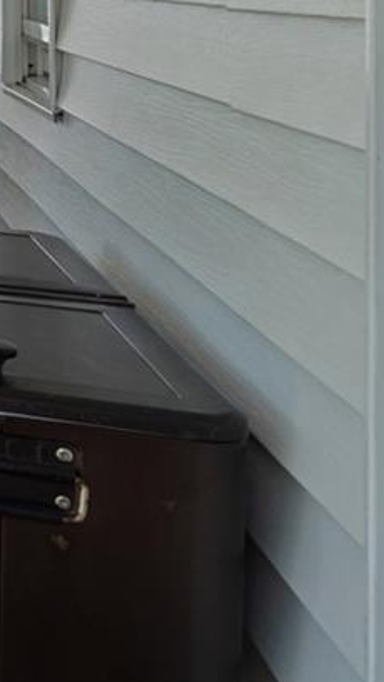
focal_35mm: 63
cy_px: -76
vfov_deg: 29.8
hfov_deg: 10.9
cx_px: -811
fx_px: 1141
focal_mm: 12
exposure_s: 1/250
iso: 250
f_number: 8
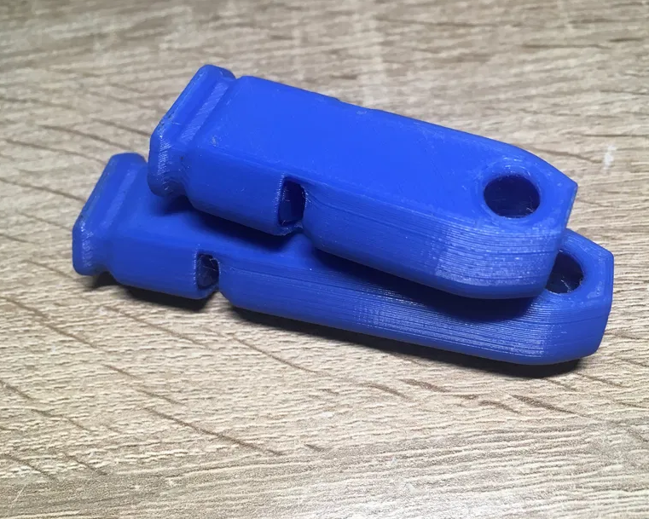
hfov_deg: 57.1
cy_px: 258
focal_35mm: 31
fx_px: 596
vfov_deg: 47.1
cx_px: 349
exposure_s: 1/33
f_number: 2.2
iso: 40
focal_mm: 4.15
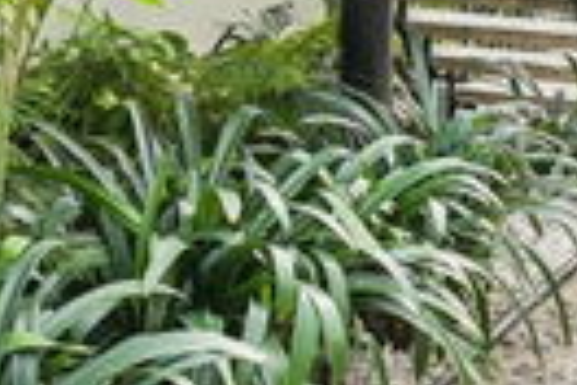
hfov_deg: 23.4
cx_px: 262
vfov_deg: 14.7
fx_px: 1394
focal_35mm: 87
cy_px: -171
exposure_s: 1/60
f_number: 8
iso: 640
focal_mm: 24
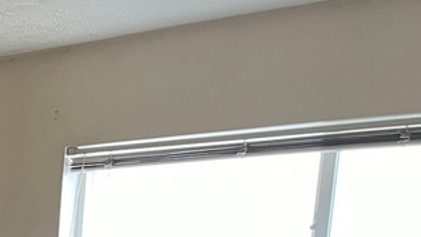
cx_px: -223
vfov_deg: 11.7
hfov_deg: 19.8
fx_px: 1027
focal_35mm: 92
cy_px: 479
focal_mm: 4.2
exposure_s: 1/60
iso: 125
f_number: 1.6
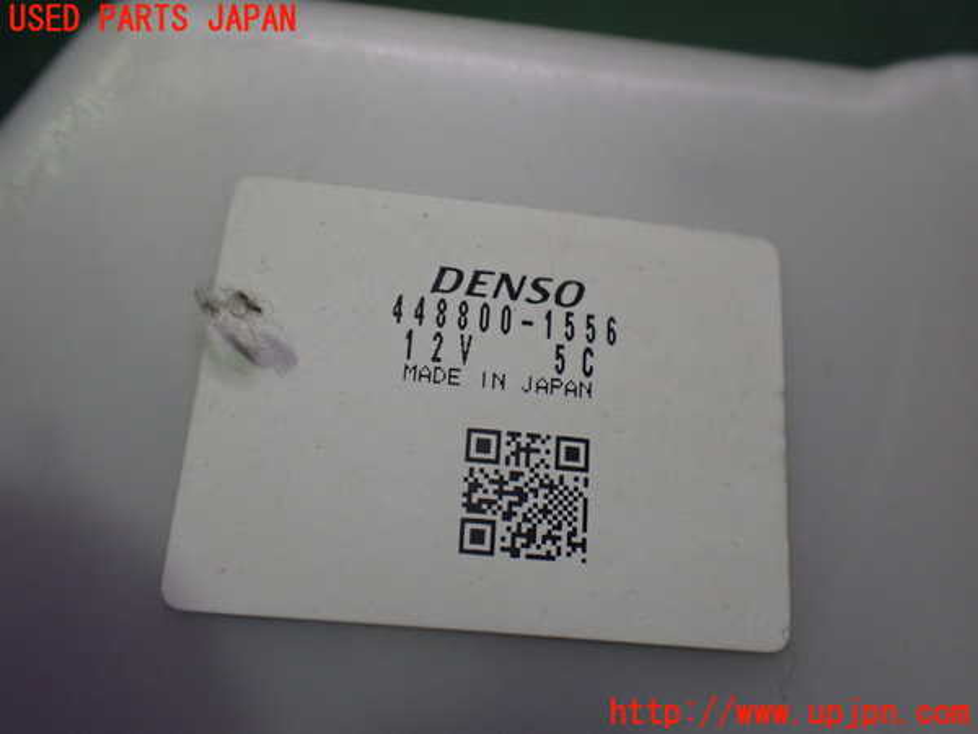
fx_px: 848
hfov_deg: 60.0
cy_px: 367
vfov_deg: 46.8
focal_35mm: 30
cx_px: 489
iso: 640
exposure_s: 1/125
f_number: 2.3
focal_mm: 5.4
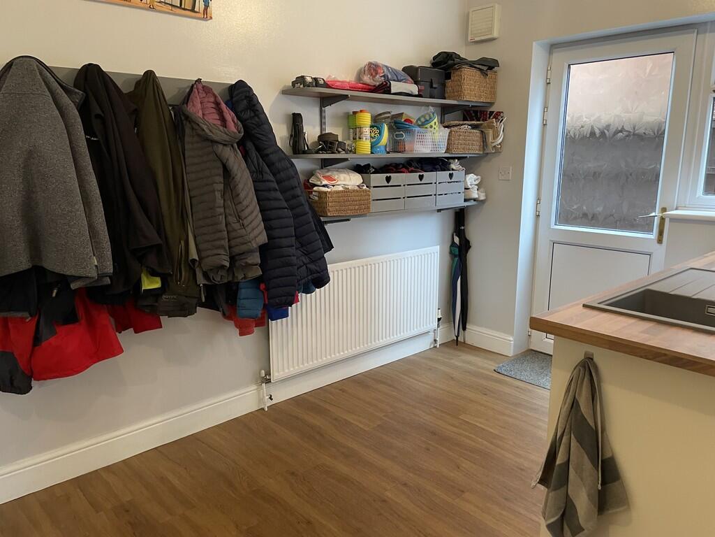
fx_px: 537
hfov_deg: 67.3
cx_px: 358
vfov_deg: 53.1
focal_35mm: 26
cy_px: 268
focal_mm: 4.2
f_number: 1.6
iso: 200
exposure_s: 1/50
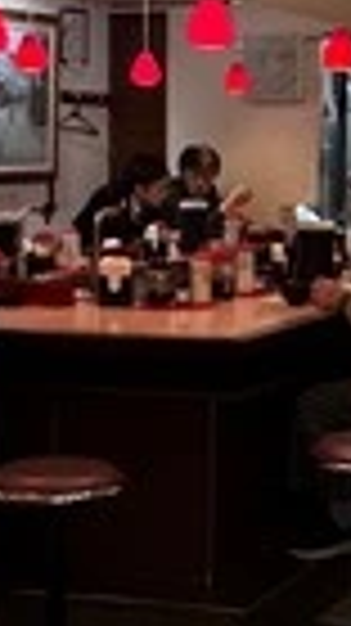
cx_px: 333
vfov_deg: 26.9
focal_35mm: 79
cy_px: 302
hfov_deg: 15.1
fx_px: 1310
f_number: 2.2
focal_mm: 2.22
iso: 320
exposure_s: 1/120
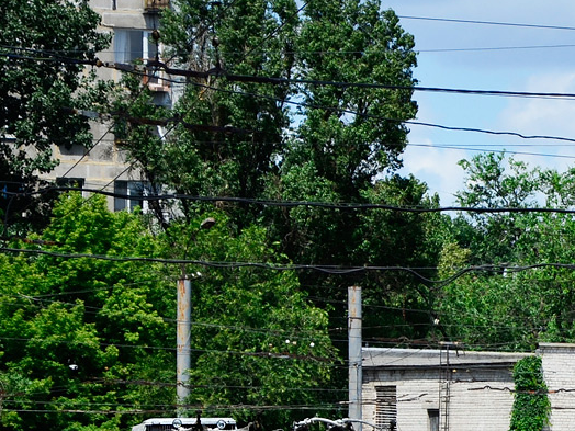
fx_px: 5749
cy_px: 342
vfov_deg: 4.3
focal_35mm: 346
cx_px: 508
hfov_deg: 5.7
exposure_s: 1/1000
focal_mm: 105
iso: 125
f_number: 5.6
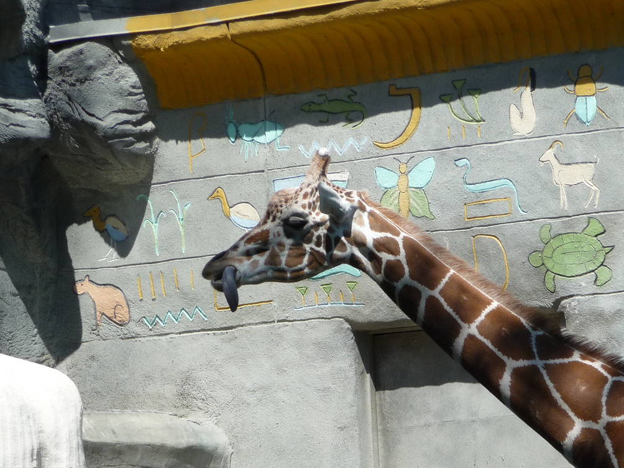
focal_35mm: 271
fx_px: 4885
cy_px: 354
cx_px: 437
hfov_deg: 7.3
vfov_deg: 5.5
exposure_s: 1/400
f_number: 4.8
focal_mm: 29.1
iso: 100
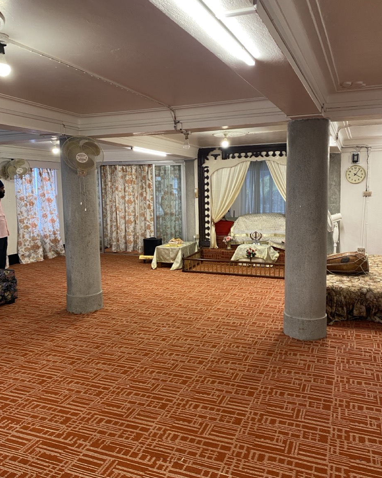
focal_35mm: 28
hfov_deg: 51.5
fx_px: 396
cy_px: 240
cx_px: 193
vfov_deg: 62.2
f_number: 1.8
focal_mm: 4.25
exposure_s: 1/50
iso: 100
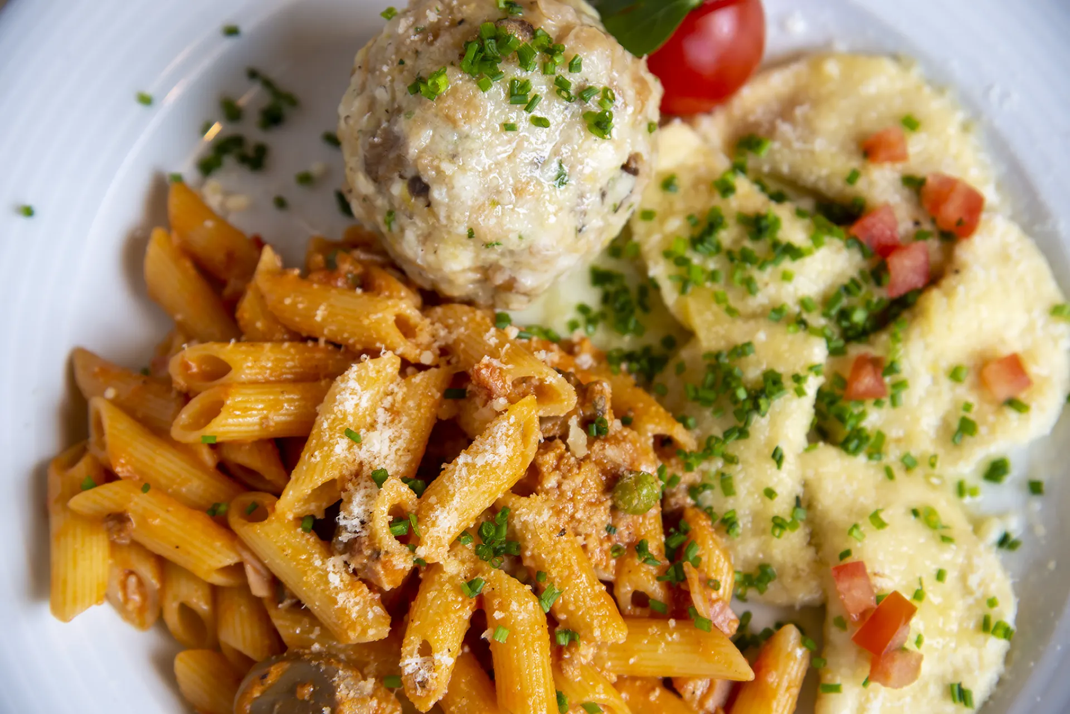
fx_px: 2557
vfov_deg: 15.9
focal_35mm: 86
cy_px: 357
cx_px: 535
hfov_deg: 23.6
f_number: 6.3
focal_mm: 86
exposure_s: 1/60
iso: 320
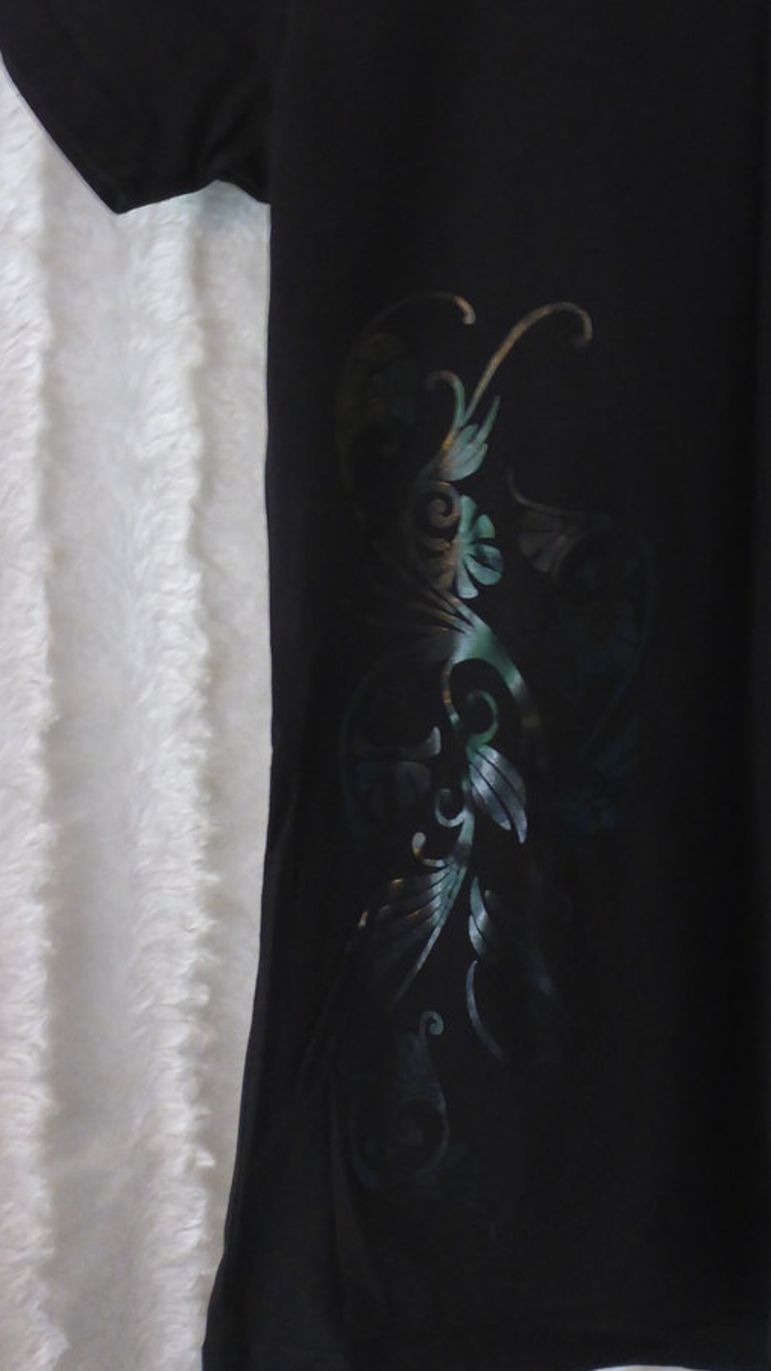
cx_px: 689
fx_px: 1637
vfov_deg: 44.7
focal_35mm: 45
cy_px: 433
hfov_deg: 25.7
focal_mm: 4.9
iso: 400
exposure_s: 1/6
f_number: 3.3
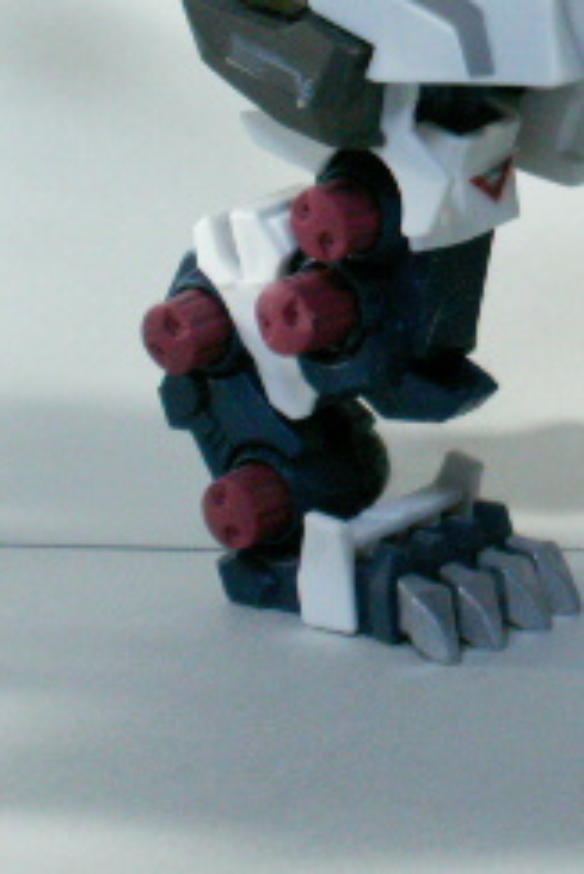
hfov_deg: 7.9
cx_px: 928
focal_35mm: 169
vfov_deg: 12.0
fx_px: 4106
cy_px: 50
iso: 160
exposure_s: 1/25
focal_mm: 10.28
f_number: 3.2
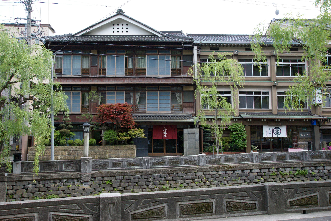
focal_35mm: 36
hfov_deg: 53.2
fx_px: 331
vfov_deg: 36.8
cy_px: 110
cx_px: 166
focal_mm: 24
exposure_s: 1/40
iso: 400
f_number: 9
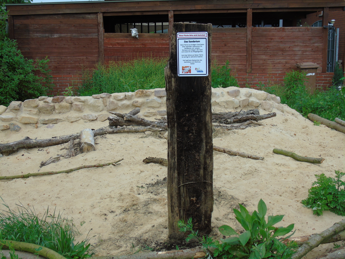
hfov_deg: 41.2
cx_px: 172
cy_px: 130
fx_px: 458
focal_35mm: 46
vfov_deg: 31.5
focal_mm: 8.2
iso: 80
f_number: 4.1
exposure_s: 1/400
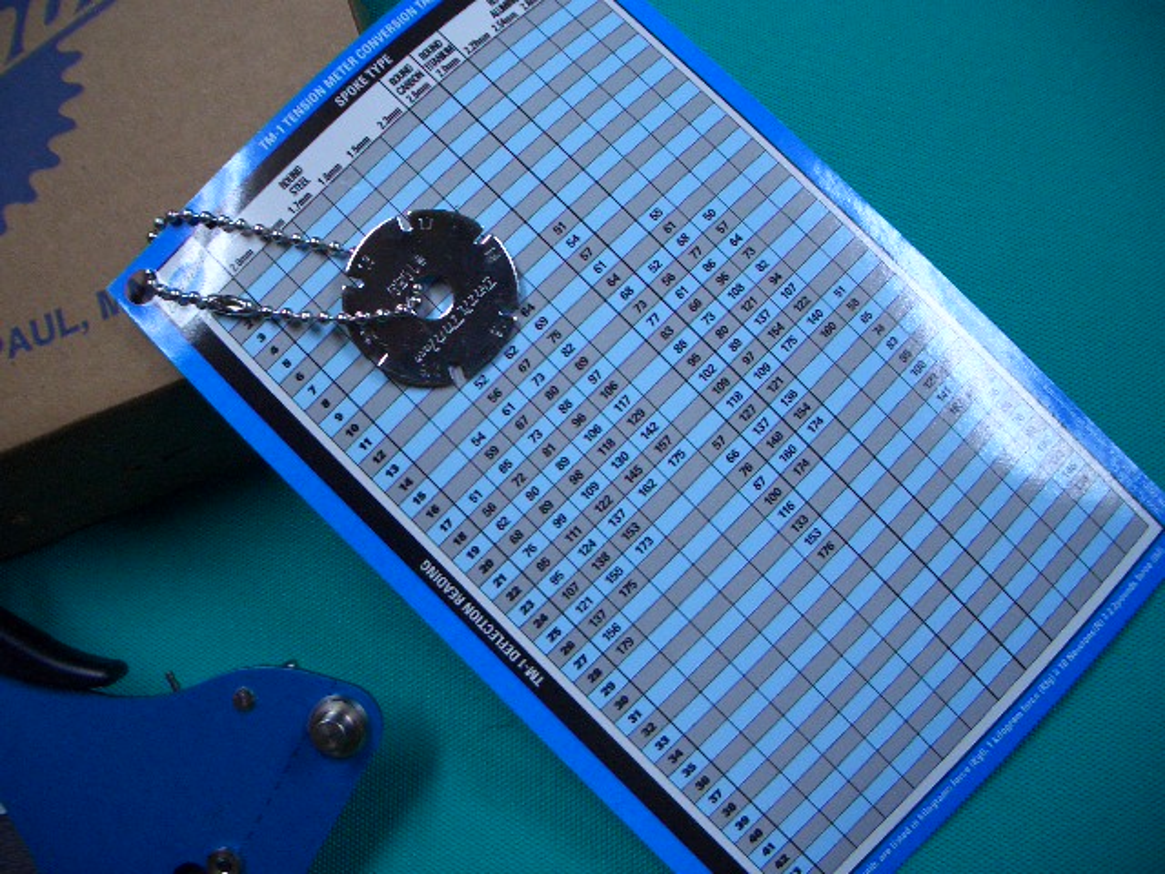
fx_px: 1178
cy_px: 437
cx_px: 582
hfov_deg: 52.6
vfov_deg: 40.7
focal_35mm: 35
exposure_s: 1/40
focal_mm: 5.8
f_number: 2.6
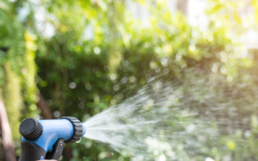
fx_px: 485
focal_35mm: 69
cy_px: 159
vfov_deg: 18.4
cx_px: 162
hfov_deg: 29.7
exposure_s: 1/250
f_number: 4
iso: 250
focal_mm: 35
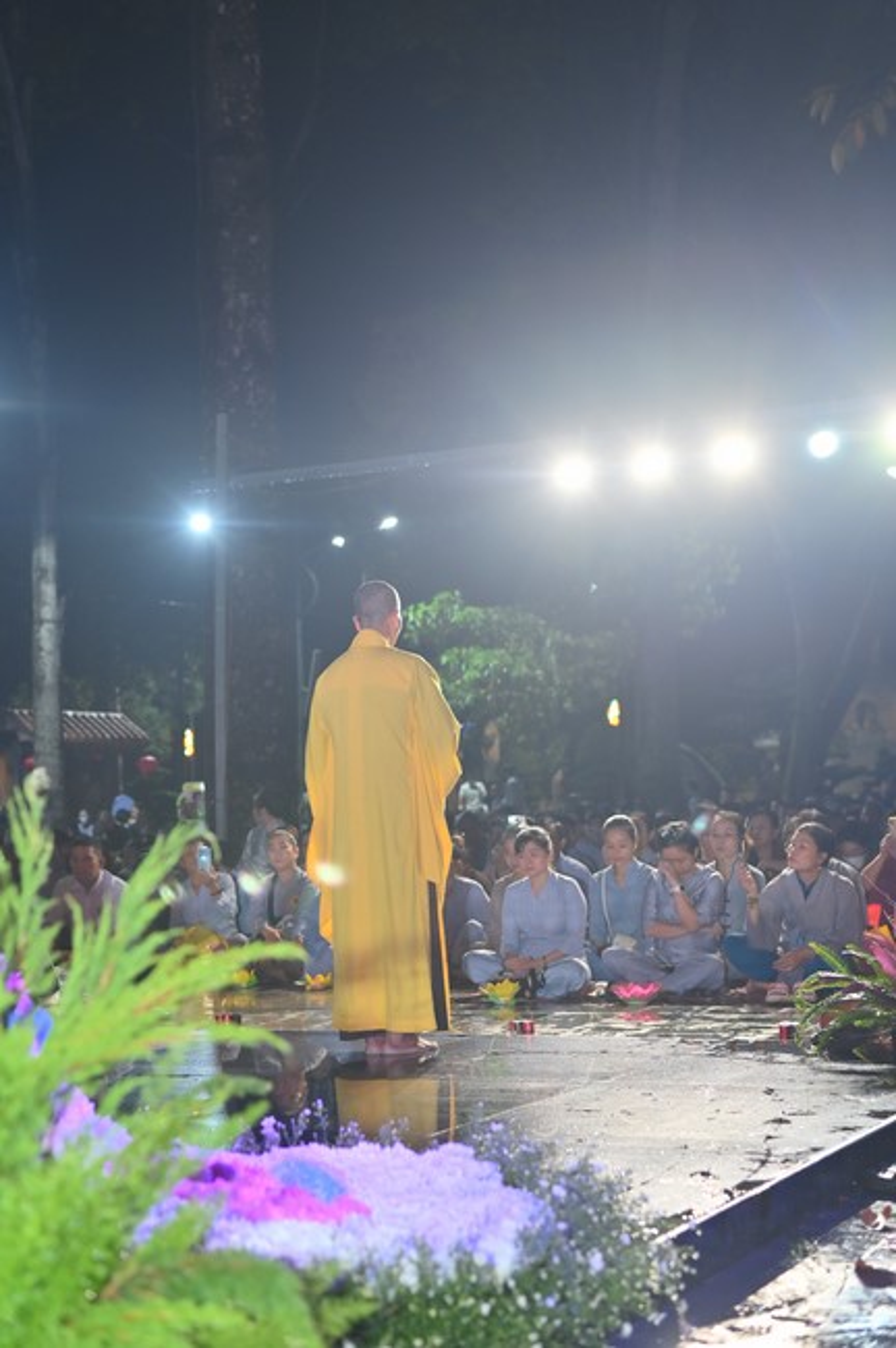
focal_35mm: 50
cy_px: 674
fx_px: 1871
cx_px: 448
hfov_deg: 26.9
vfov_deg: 39.6
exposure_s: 1/200
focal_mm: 50
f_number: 2.8
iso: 800
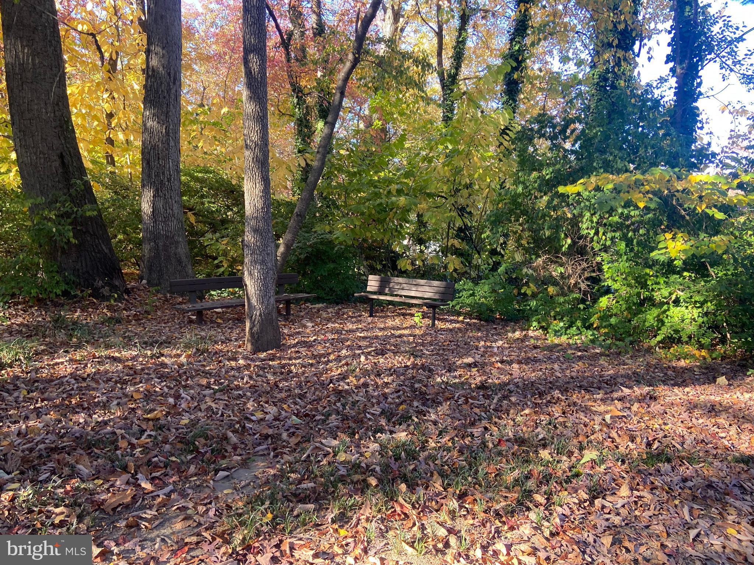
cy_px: 282
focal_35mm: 26
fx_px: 566
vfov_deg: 53.1
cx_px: 377
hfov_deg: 67.3
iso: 50
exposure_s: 1/121
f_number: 1.8
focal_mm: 4.25
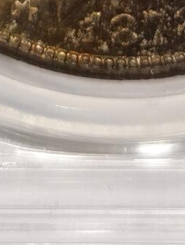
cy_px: -421
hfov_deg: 5.0
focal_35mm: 296
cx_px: 120
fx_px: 2098
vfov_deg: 6.3
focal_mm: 5.56
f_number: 16
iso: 125
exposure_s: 1/100
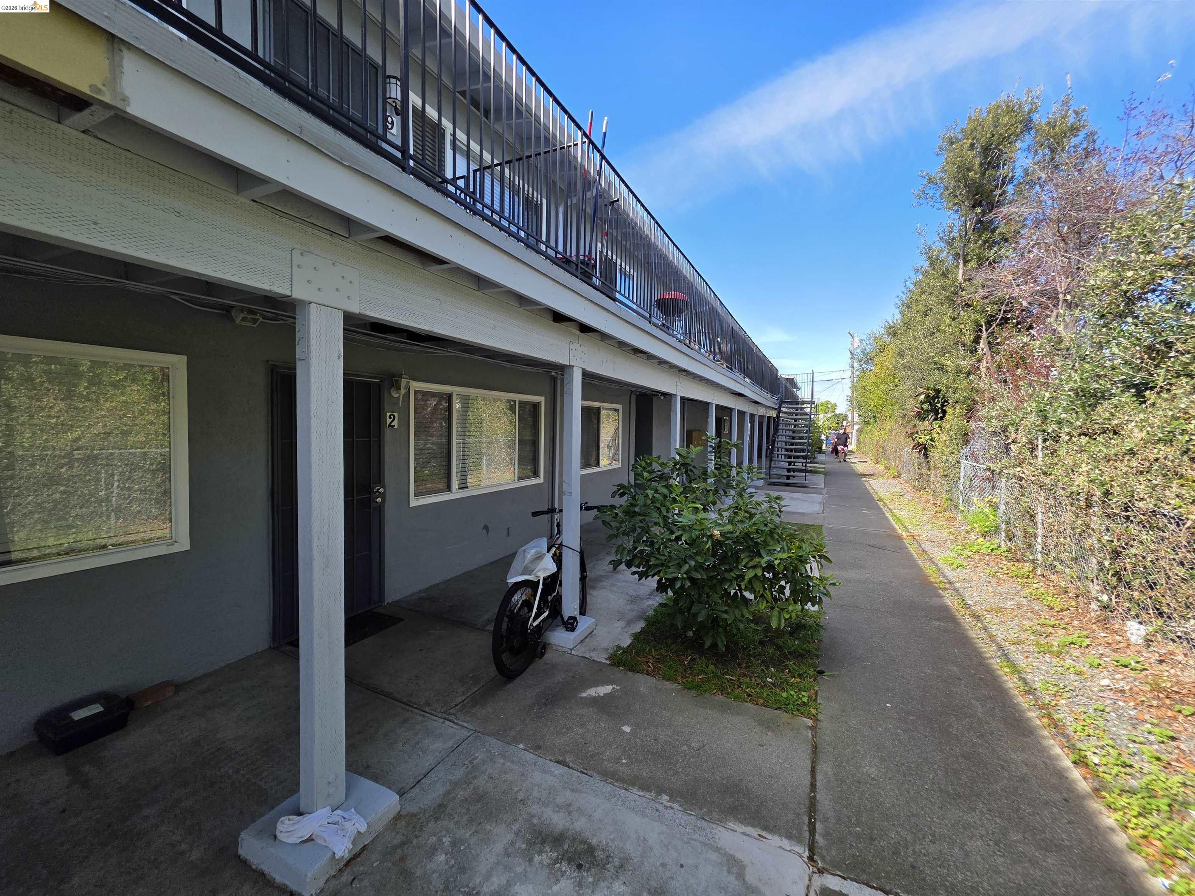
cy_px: 448
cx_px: 598
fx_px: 449
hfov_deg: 106.2
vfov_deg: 89.9
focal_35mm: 13
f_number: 1.9
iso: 40
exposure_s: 1/722
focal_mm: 2.2
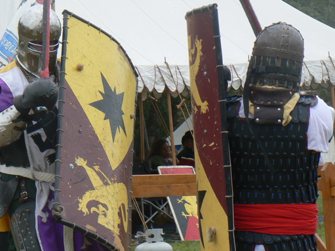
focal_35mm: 230
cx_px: 91
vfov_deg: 6.5
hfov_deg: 8.6
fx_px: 2225
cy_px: 126
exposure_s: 1/320
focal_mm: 24.6
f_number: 5.6
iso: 80
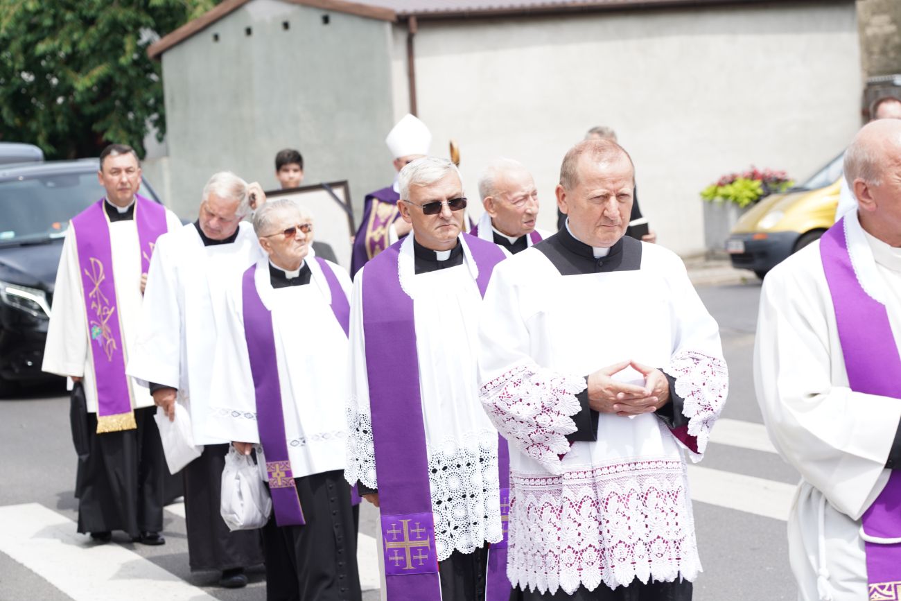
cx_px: 450
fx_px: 2628
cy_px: 300
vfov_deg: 13.0
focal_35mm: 105
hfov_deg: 19.5
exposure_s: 1/200
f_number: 5.6
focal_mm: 105
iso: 100
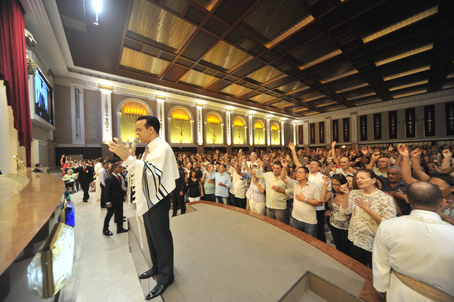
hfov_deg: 112.7
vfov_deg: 89.9
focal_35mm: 12
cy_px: 151
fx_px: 151
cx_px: 227
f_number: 5
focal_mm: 12
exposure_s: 1/25
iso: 4000
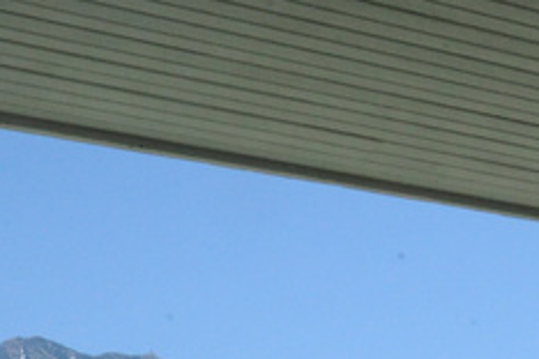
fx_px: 1572
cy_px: 777
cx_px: 714
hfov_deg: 18.1
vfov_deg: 11.4
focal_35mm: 105
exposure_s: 1/1600
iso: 4000
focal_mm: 24
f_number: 20
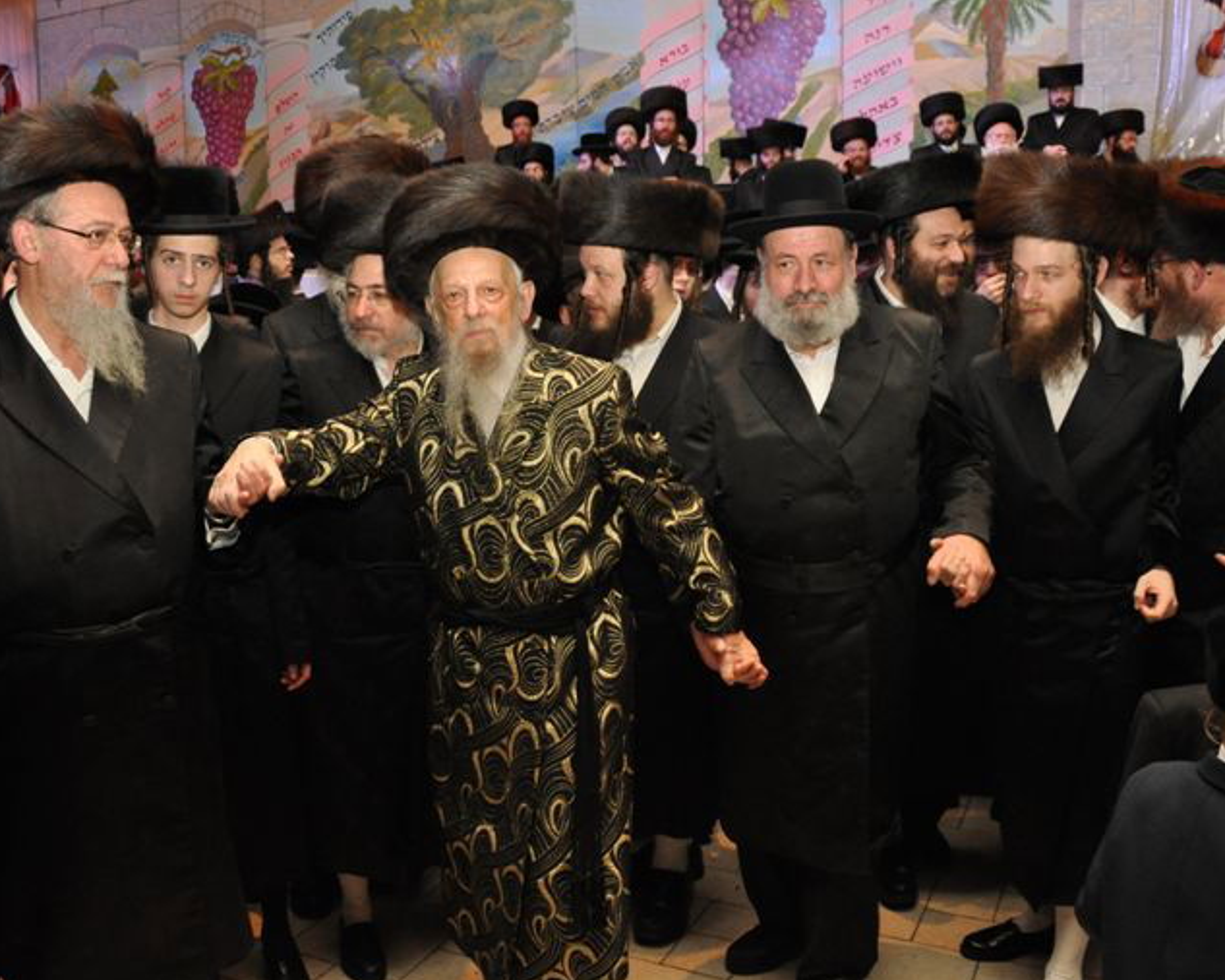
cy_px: 481
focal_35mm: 32
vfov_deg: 45.8
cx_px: 579
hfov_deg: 55.6
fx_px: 1160
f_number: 5.6
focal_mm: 18
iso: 1600
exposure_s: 1/60
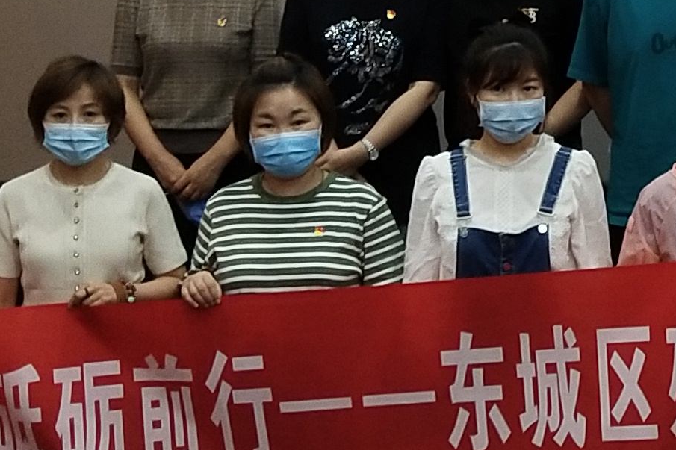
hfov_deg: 14.2
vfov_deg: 9.8
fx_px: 2609
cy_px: -40
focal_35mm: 139
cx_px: 883
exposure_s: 1/33.3
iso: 408
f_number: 1.8
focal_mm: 3.95
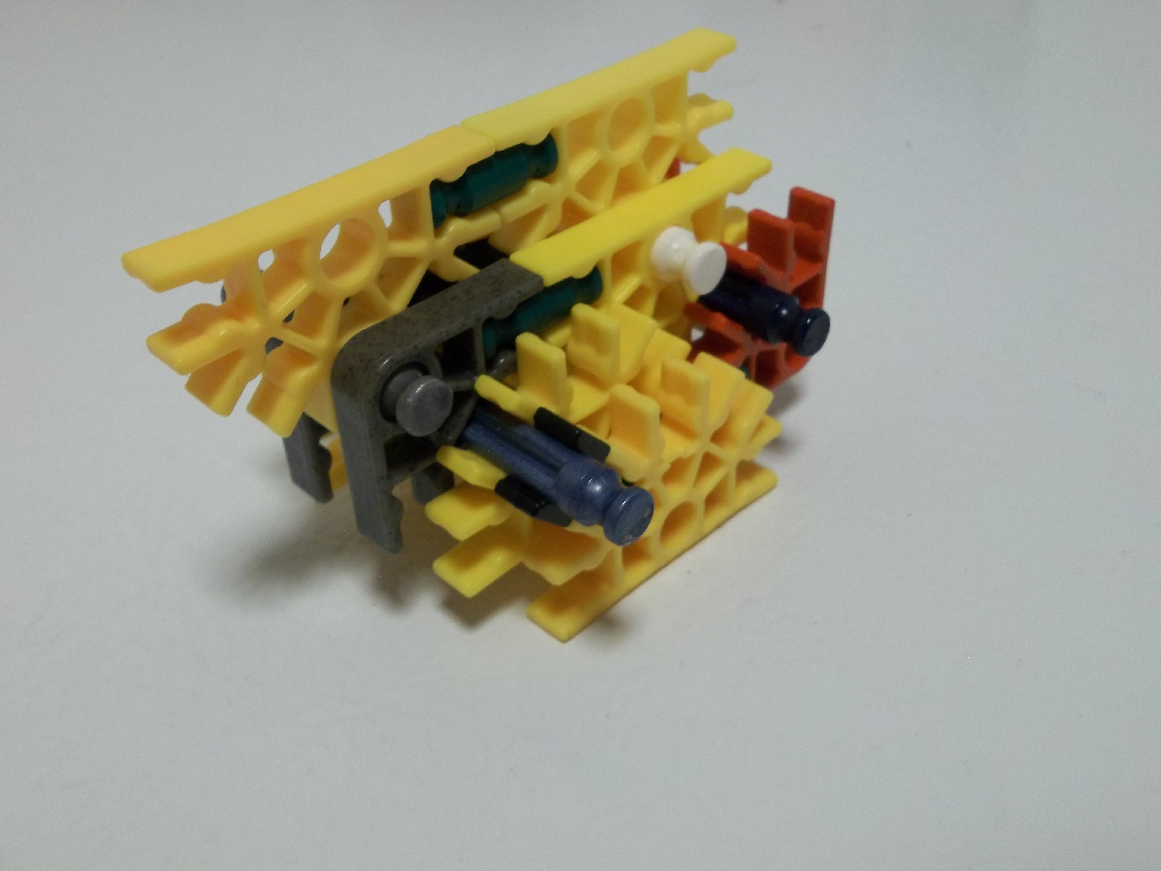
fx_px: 1241
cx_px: 580
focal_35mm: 37
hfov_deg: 50.1
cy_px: 436
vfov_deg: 38.7
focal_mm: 6.6
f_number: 4
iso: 160
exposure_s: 1/10
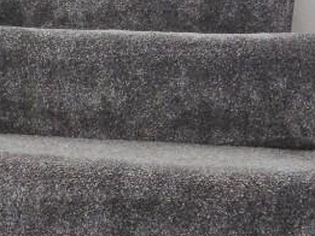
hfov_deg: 36.1
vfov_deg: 28.5
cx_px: 60
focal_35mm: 51
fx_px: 464
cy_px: 147
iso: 320
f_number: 2.2
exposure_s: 1/60
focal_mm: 2.2
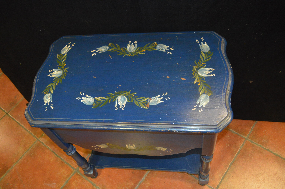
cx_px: 142
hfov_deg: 57.3
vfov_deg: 39.9
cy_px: 94
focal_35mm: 33
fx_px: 261
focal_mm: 22
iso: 2200
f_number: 4
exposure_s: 1/60
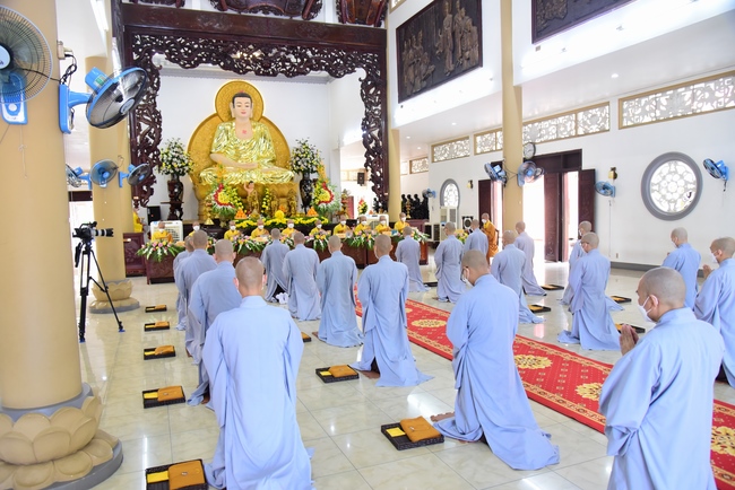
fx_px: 490
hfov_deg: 73.7
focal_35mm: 24
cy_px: 245
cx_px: 368
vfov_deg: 53.2
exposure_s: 1/100
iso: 2500
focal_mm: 24
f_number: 5
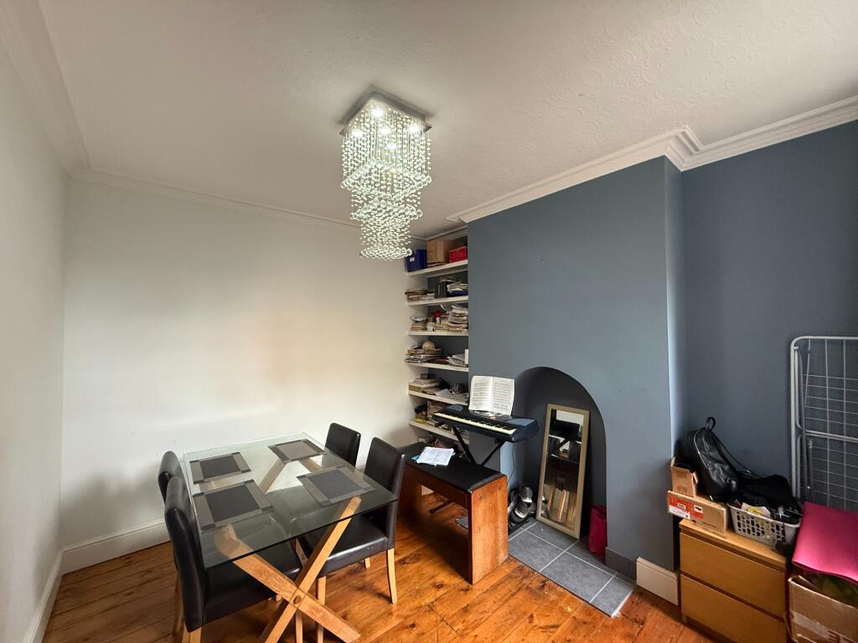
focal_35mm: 14
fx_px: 347
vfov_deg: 85.7
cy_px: 322
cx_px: 429
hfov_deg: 102.1
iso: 400
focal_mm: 2.22
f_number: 2.2
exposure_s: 1/50
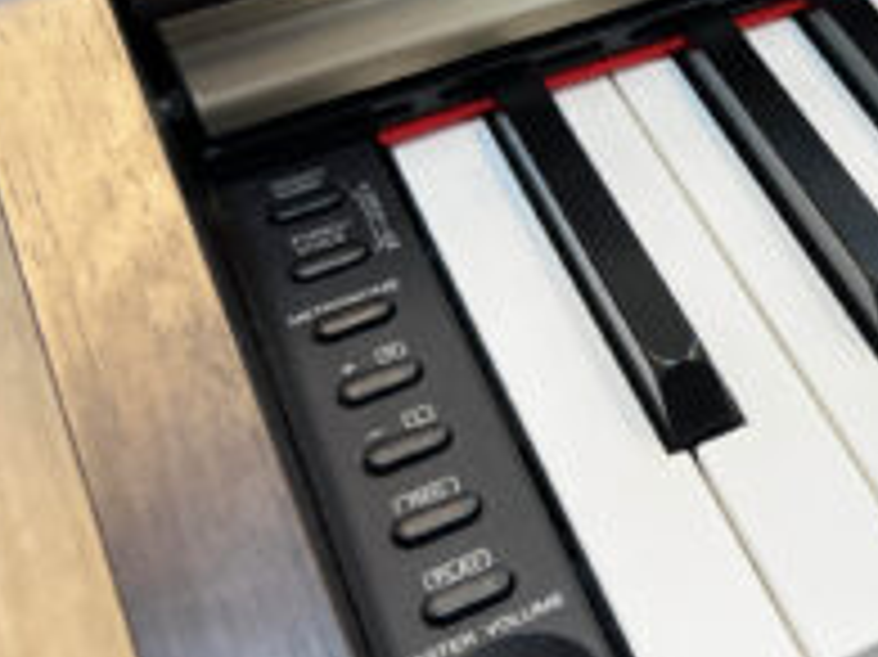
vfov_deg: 22.8
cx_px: 1013
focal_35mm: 64
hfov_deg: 27.2
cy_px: 243
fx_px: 1622
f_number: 1.5
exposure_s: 1/100
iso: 64
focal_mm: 5.7
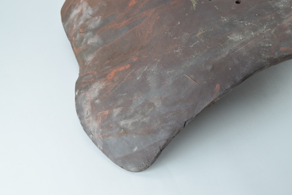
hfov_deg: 36.9
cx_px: 146
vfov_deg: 25.1
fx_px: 438
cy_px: 98
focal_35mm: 54
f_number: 6.3
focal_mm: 36
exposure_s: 1/125
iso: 800
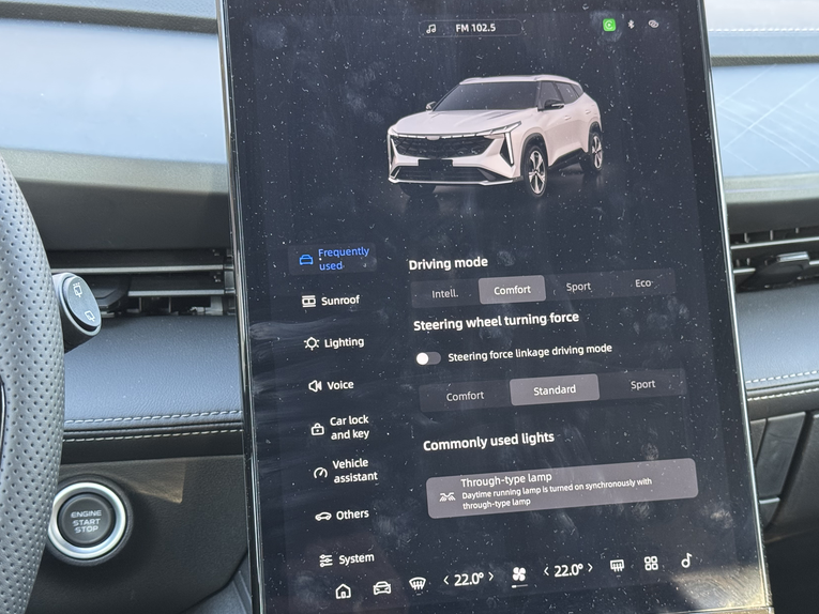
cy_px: 330
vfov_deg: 24.8
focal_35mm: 59
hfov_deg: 32.6
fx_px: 1396
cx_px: 492
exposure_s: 1/41
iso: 250
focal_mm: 6.76
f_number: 1.78
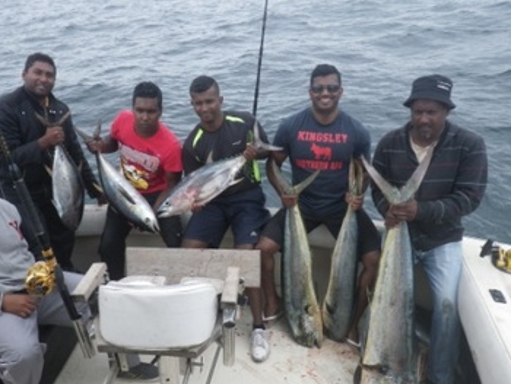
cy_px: 218
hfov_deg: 56.6
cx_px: 222
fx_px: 473
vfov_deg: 44.1
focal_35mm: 32
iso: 80
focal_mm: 5
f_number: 4.2
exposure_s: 1/320
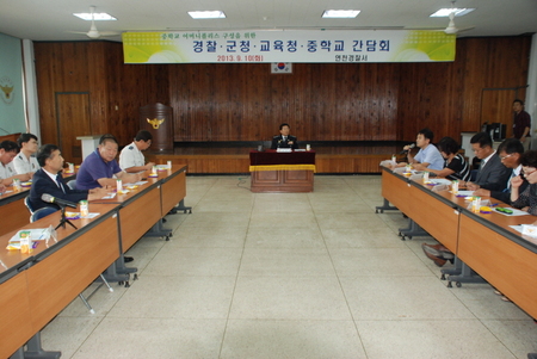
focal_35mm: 30
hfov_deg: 61.9
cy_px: 180
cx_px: 268
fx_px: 448
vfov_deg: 43.7
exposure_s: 1/60
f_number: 4.8
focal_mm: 20
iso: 800
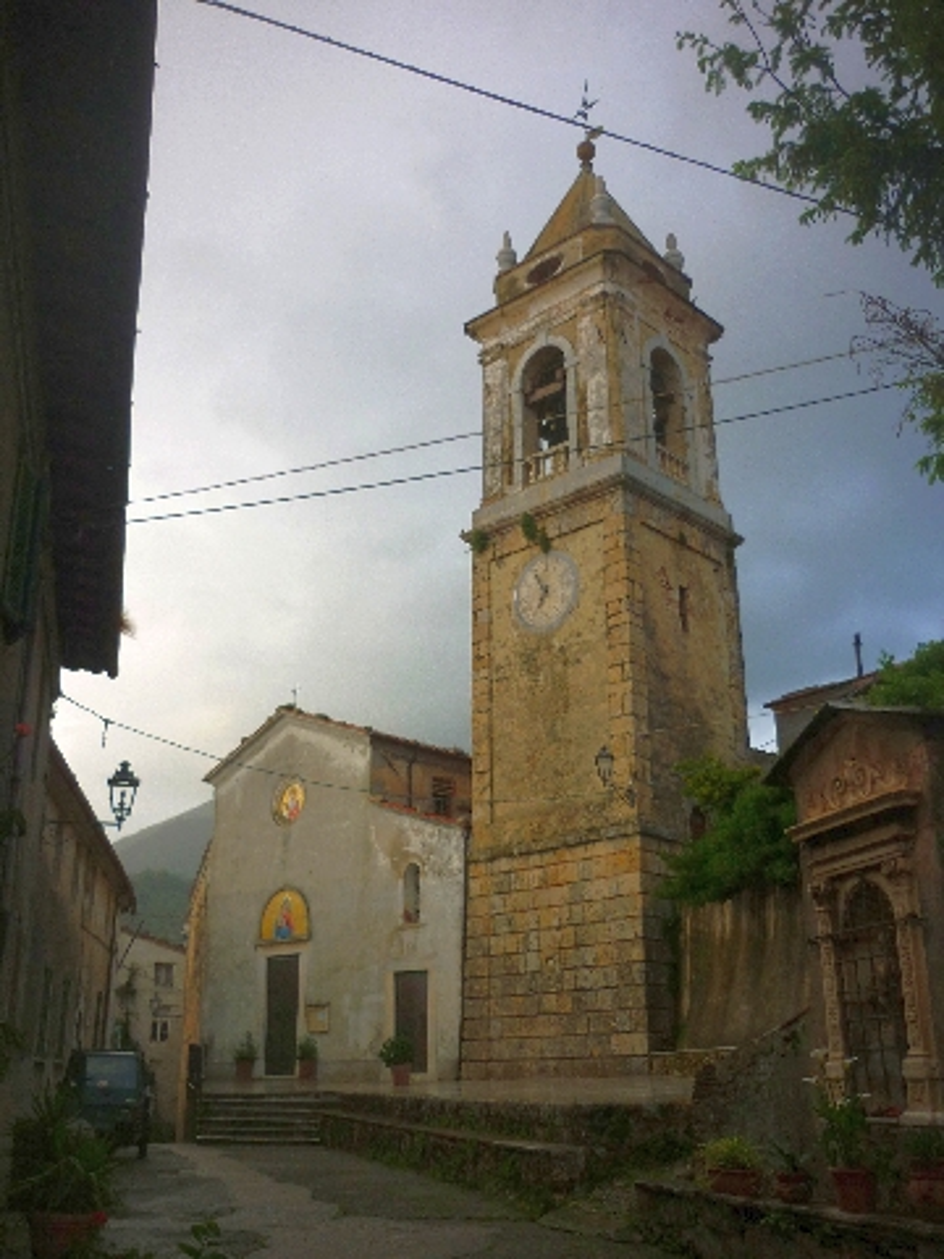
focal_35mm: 33
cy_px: 630
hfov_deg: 42.9
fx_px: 1200
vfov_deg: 55.4
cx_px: 472
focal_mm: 5.5
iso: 80
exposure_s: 1/160
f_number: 2.8
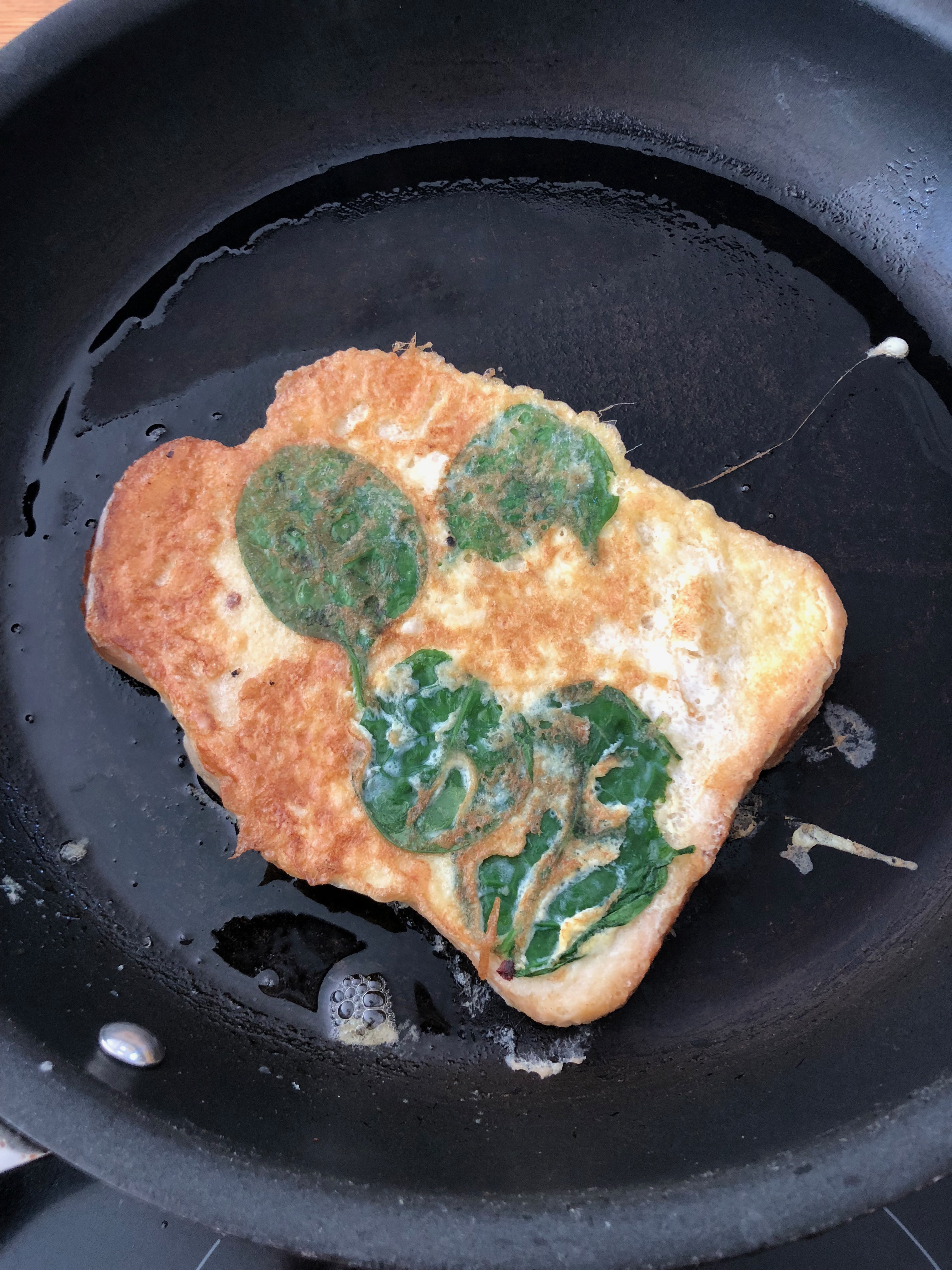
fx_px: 1027
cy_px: 635
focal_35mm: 28
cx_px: 476
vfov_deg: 63.4
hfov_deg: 49.7
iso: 40
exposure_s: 1/15
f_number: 1.8
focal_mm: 4
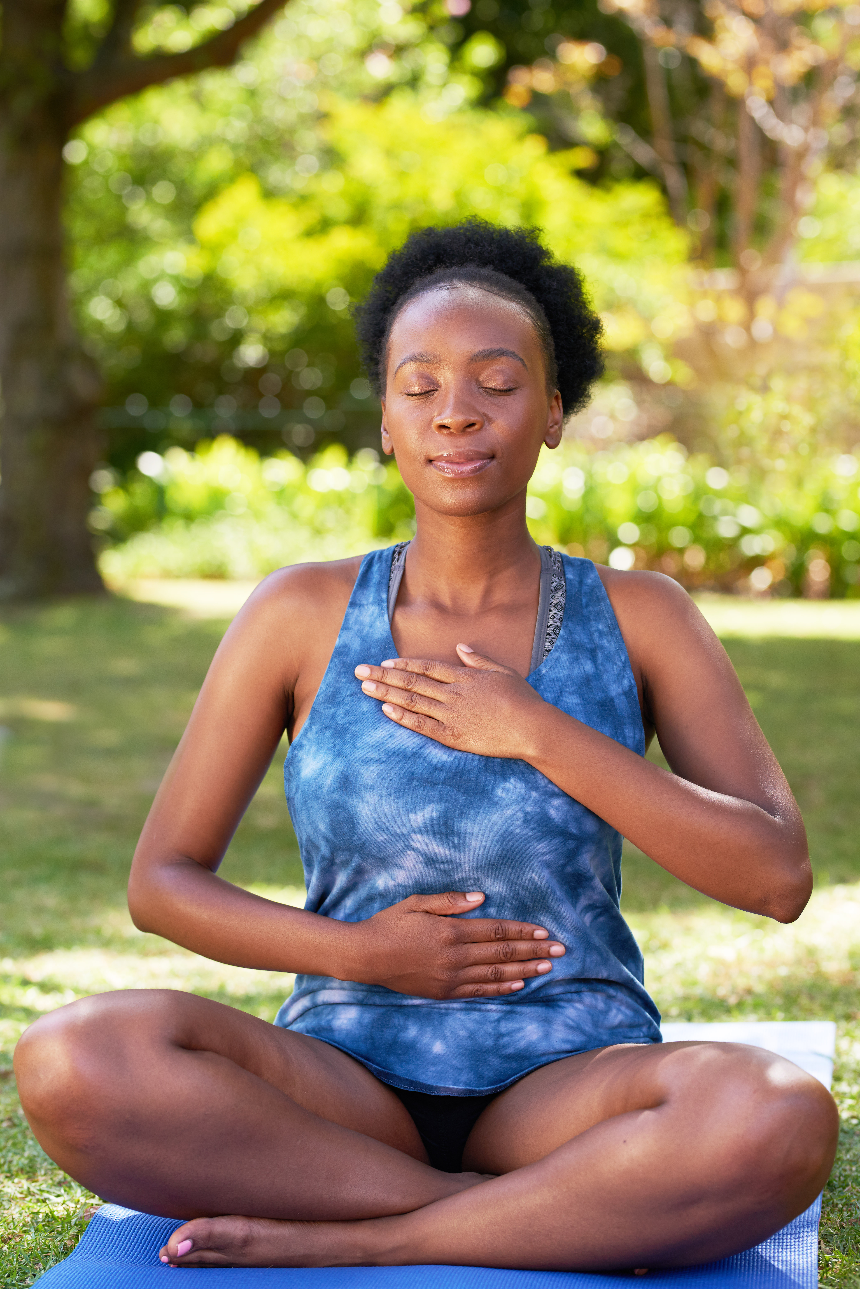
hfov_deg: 16.1
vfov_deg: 23.9
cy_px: 644
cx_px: 430
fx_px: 3046
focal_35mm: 85
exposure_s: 1/800
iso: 400
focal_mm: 85
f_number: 3.5
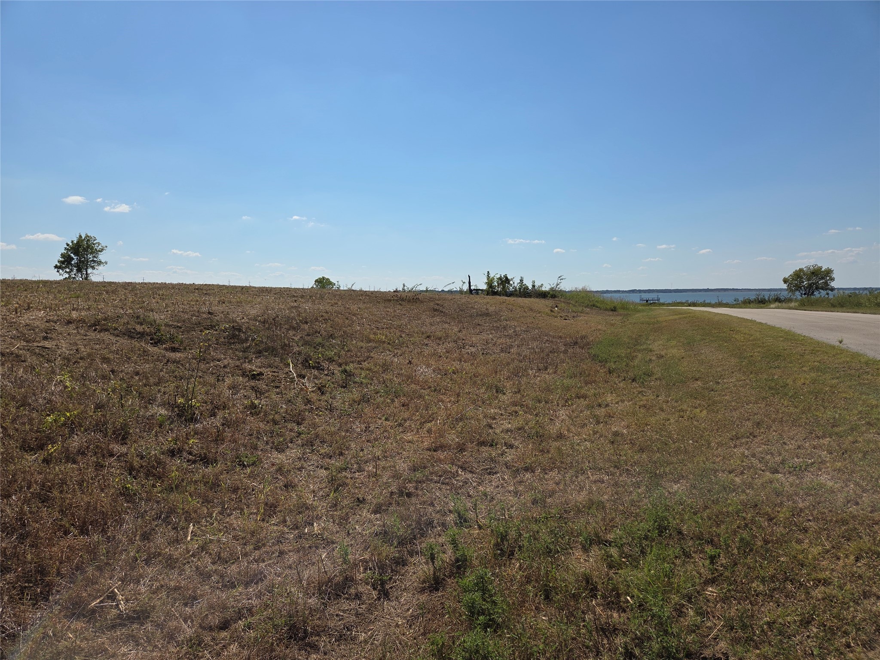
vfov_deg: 58.9
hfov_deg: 73.9
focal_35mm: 23
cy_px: 330
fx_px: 585
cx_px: 440
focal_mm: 5.4
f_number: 1.8
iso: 50
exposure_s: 1/7891
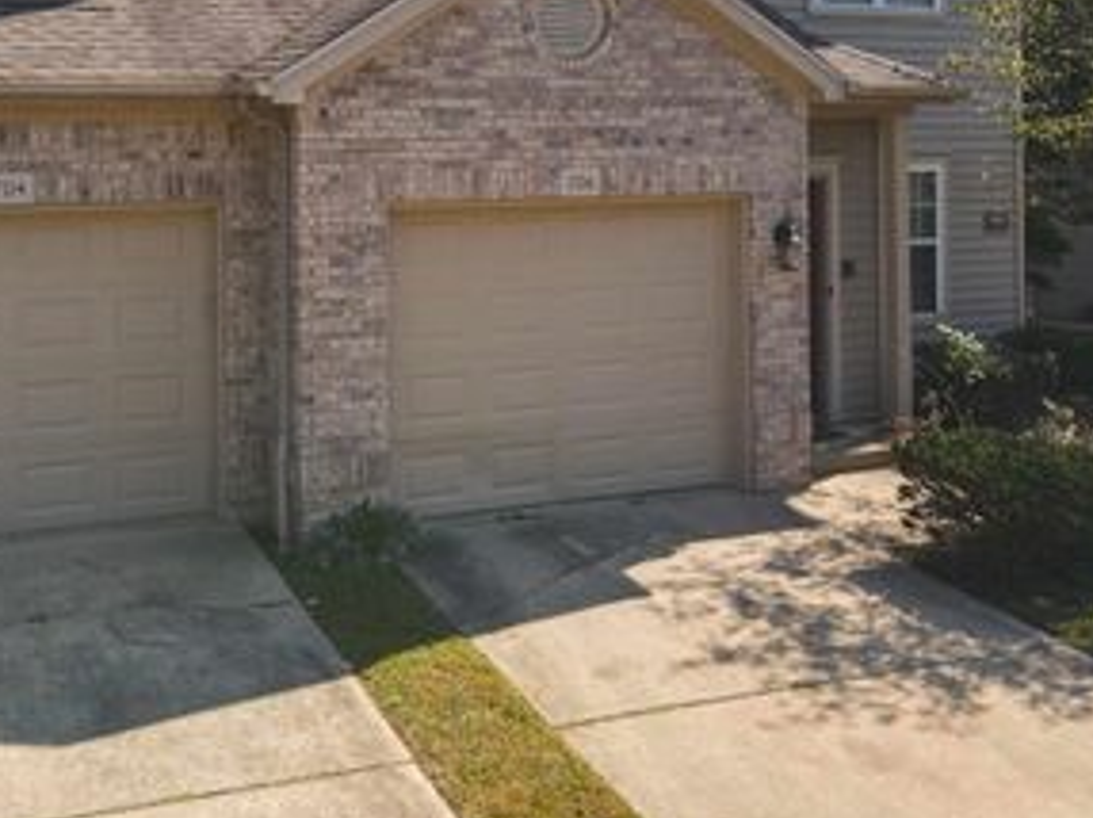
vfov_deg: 32.9
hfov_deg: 44.6
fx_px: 1325
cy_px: 117
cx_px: 439
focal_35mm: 42
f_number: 2.8
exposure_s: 1/400
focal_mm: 4.5
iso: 100
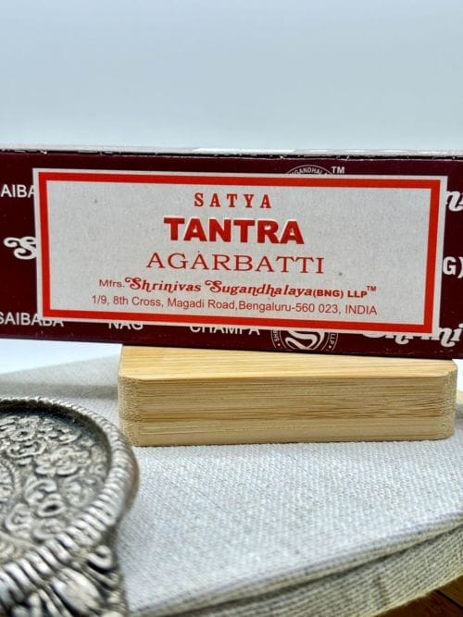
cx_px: 232
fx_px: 928
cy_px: 308
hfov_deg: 28.0
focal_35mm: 52
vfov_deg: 36.8
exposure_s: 1/100
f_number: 1.6
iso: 40
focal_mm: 5.96
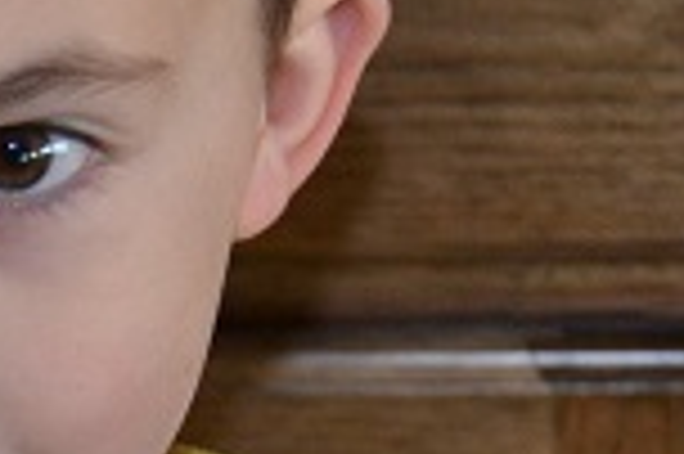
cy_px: 593
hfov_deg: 7.2
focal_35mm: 284
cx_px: 122
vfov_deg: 4.8
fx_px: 5390
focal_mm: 32
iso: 720
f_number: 4.5
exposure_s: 1/60
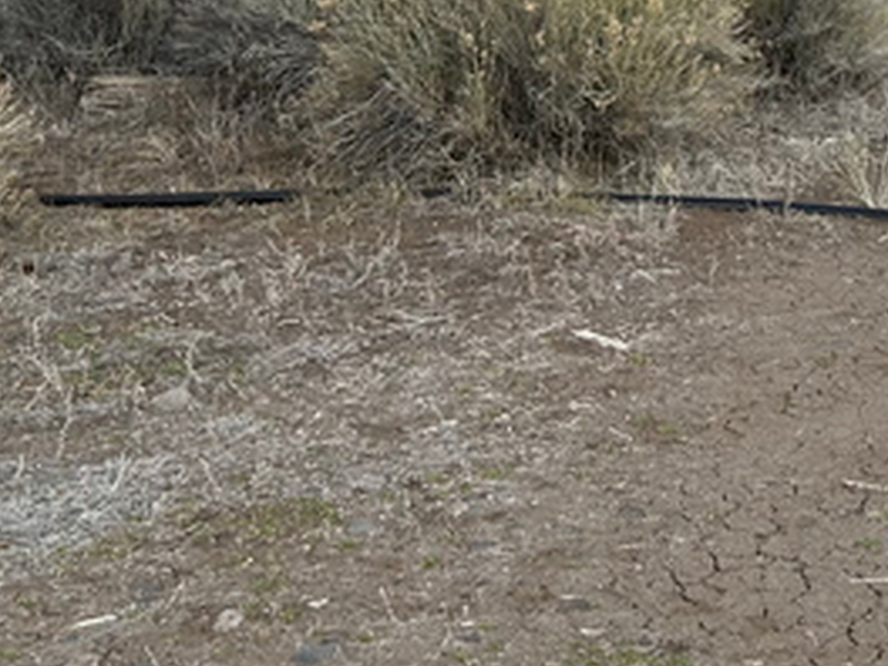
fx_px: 2591
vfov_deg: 13.7
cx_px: 938
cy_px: -373
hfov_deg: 18.8
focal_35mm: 101
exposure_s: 1/4444
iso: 50
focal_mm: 5.7
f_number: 1.5
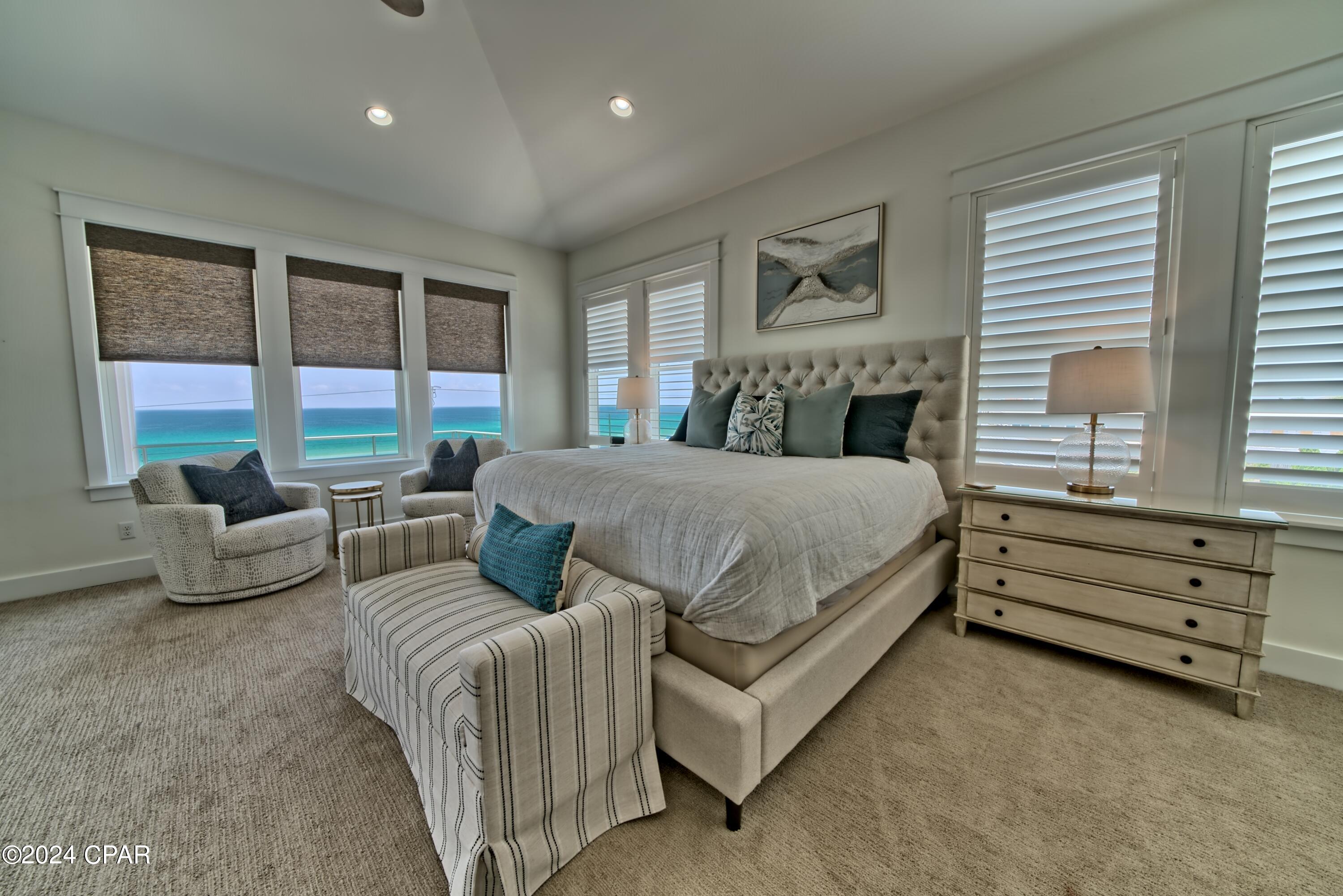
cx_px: 672
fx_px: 448
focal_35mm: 12
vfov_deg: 90.0
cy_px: 448
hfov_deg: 112.6
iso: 200
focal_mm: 12
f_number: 19
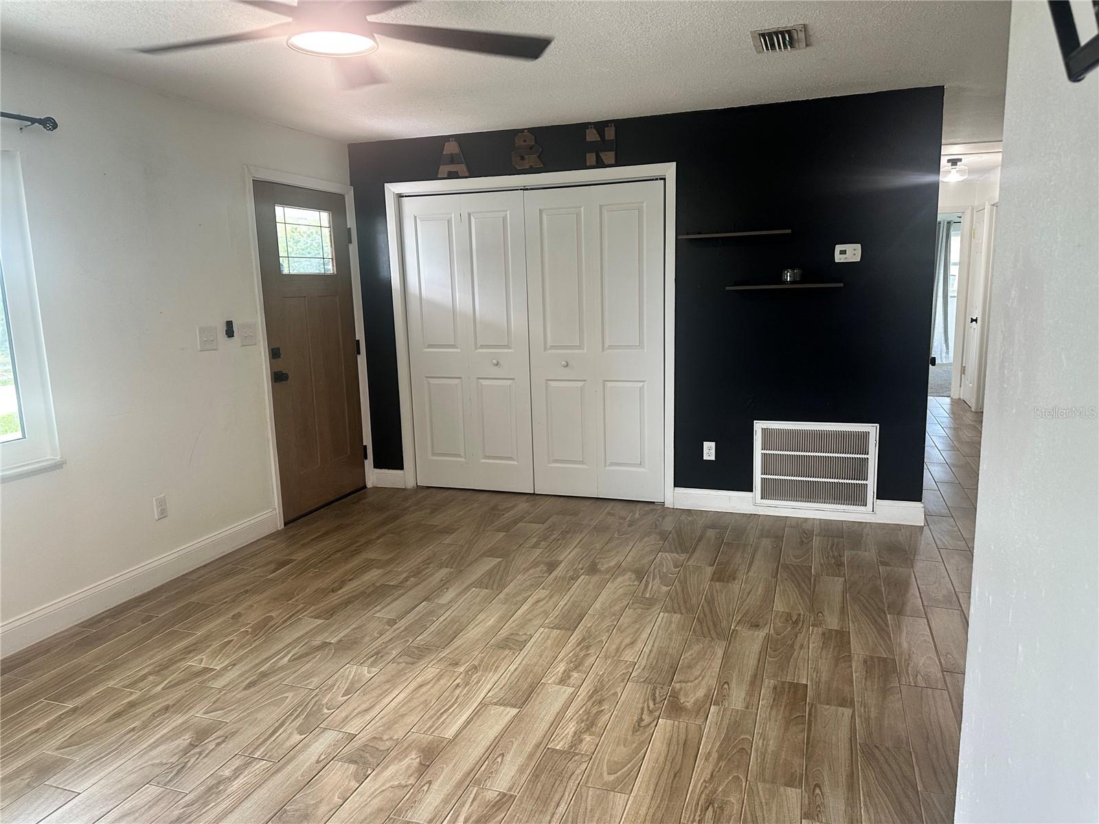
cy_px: 412
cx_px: 550
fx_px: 762
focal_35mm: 24
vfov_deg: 56.8
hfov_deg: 71.6
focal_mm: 6.86
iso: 200
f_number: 1.78
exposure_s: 1/120
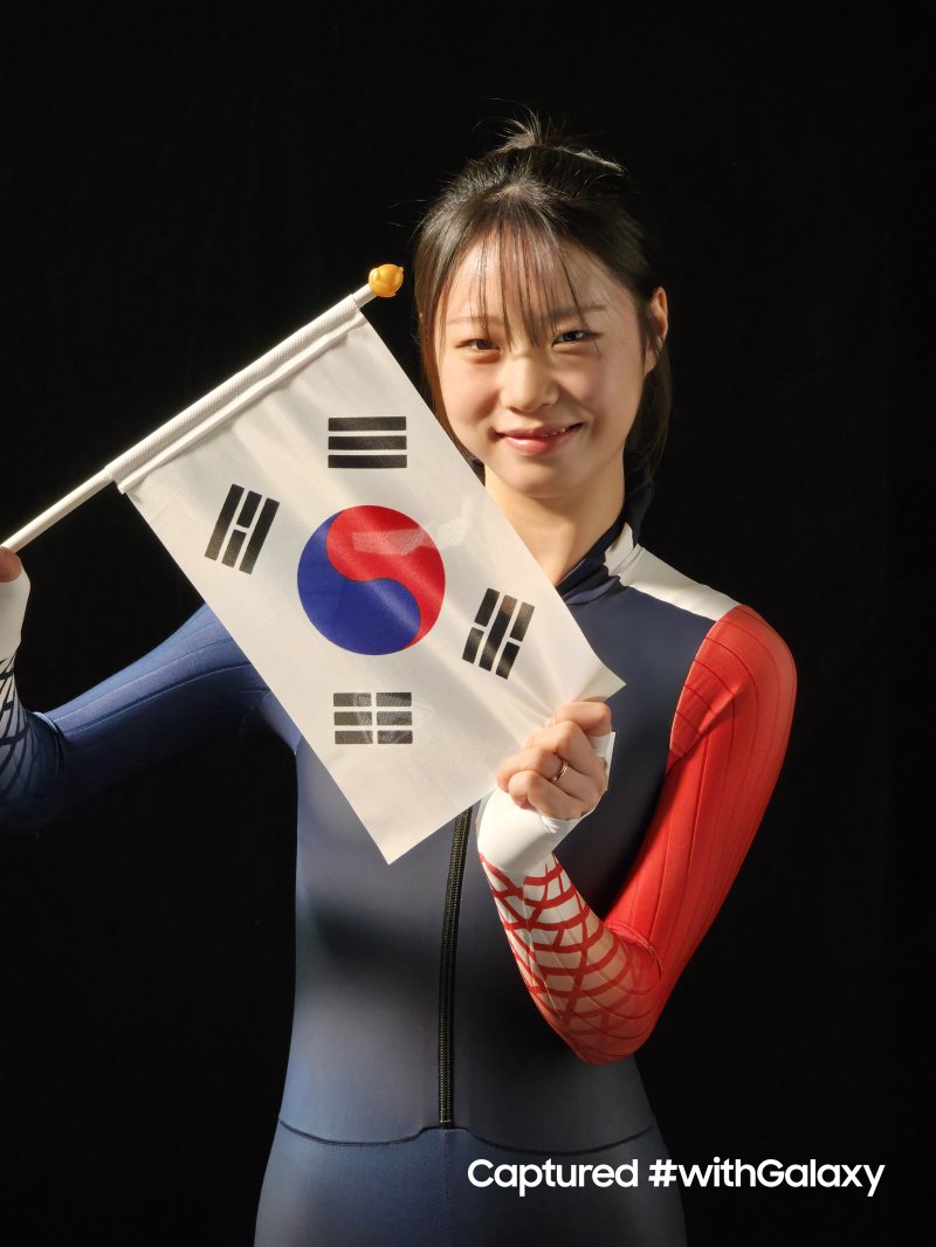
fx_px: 4144
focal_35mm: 115
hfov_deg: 12.9
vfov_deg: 17.1
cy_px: 624
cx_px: 468
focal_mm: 18.6
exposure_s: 1/50
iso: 160
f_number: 3.4
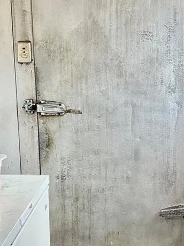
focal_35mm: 68
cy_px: 155
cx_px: 111
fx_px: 482
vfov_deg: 28.5
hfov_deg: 21.6
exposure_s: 1/60
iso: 400
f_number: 1.6
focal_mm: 5.96
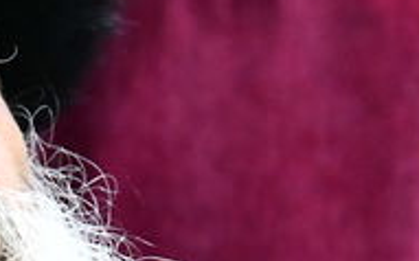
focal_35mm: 934
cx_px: -92
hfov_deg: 2.3
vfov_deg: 1.4
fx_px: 10656
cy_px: 216
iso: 2000
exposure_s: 1/160
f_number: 5.6
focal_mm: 125
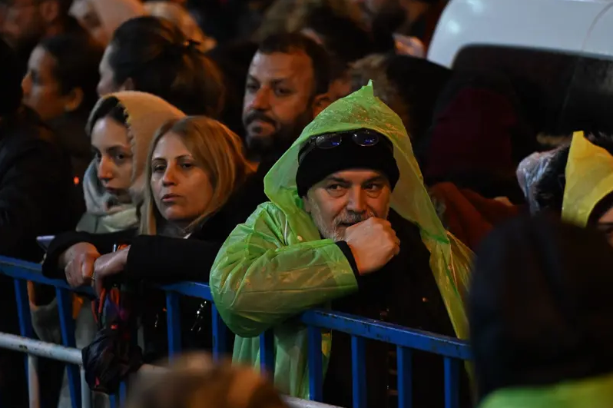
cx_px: 287
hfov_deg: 6.2
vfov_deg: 4.1
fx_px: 5632
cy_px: 187
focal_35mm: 331
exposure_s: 1/100
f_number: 2.8
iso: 3200
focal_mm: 200
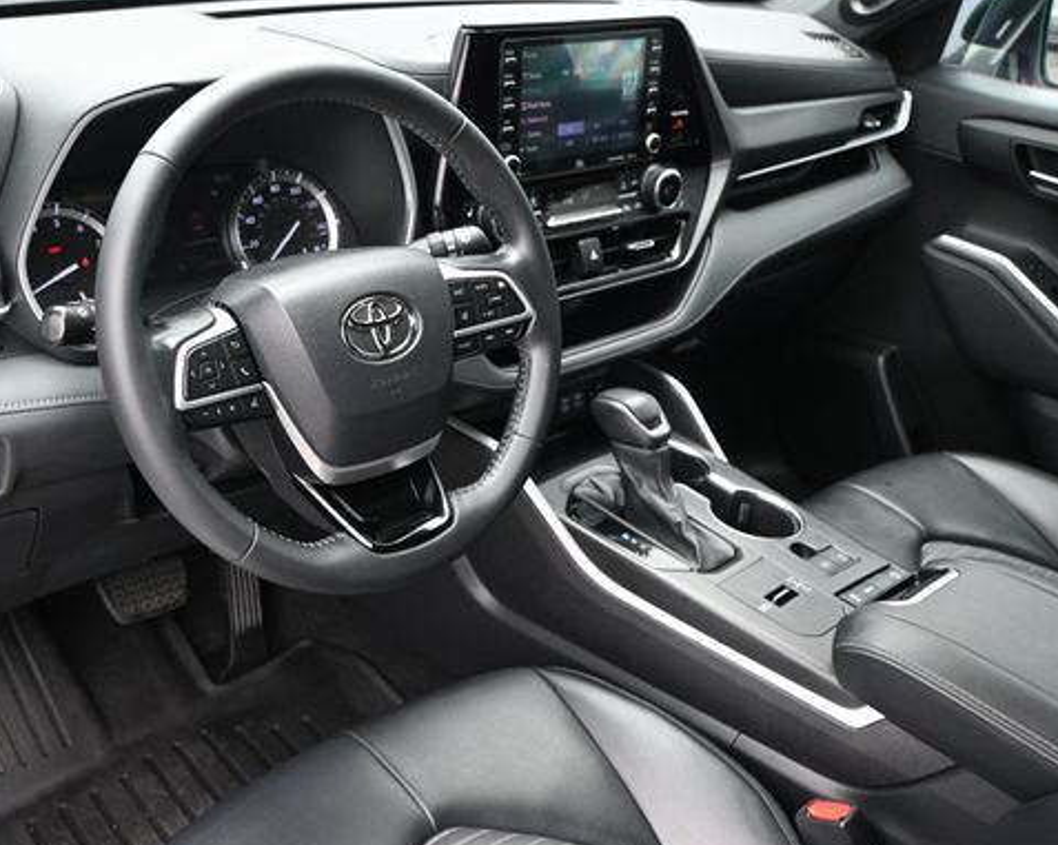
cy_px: 446
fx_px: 1094
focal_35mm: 35
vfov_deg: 42.2
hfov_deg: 51.2
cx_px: 406
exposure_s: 1/125
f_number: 3.8
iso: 560
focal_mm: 18.5
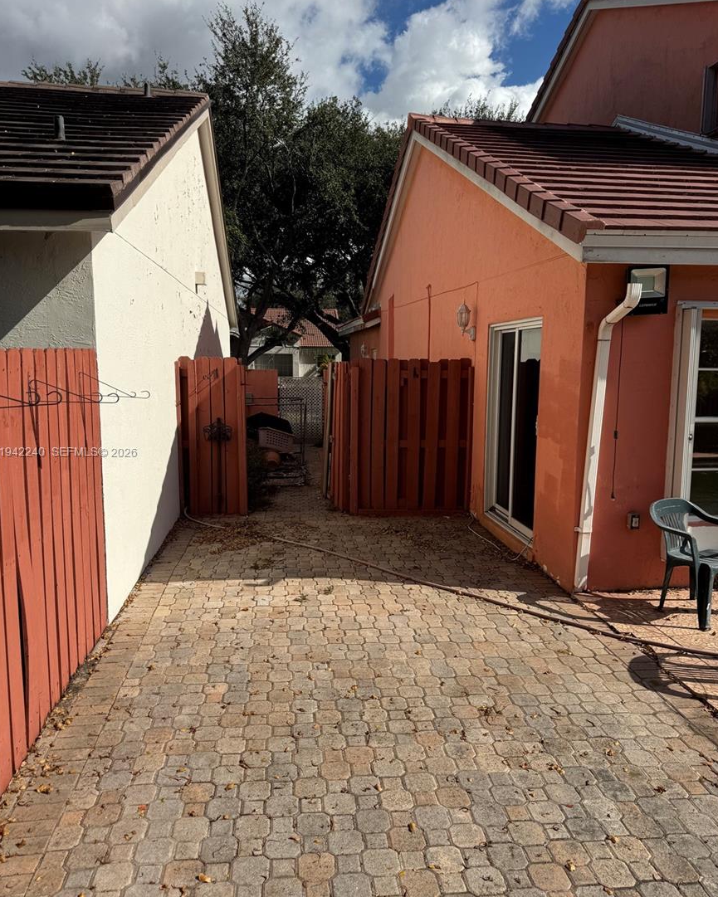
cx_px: 356
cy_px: 453
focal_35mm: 26
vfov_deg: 66.0
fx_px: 691
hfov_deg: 54.9
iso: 80
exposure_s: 1/7937
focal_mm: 6.76
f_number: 1.78
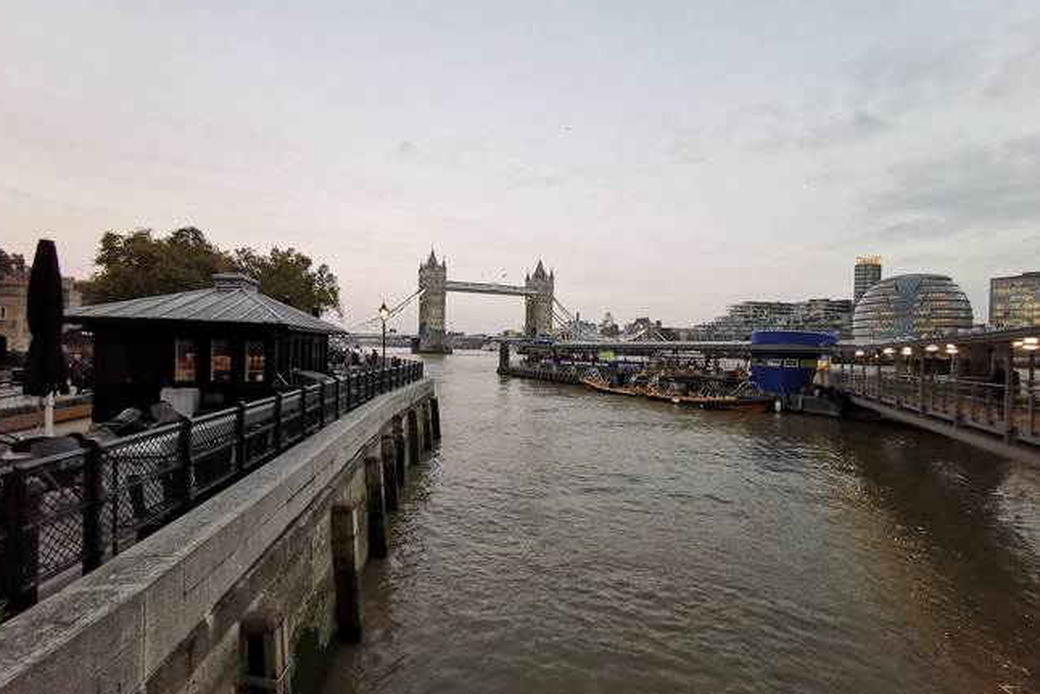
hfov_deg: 93.3
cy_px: 357
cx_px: 510
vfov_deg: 70.5
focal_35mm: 17
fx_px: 491
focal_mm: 3.95
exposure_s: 1/100
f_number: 2.2
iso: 500
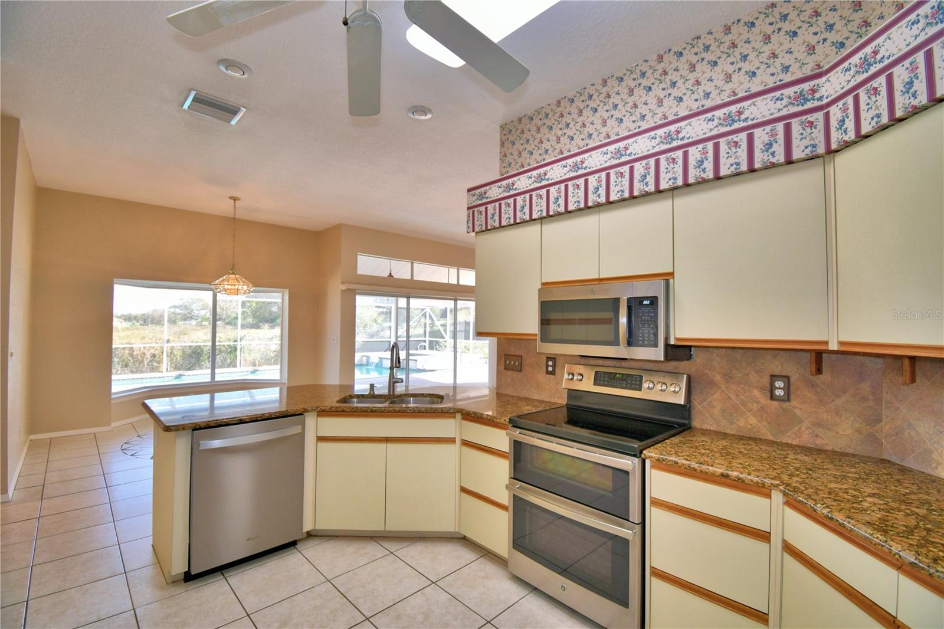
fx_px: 393
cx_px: 472
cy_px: 314
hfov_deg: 100.4
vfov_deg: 77.3
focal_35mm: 15
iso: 200
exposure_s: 1/50
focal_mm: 10
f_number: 4.5
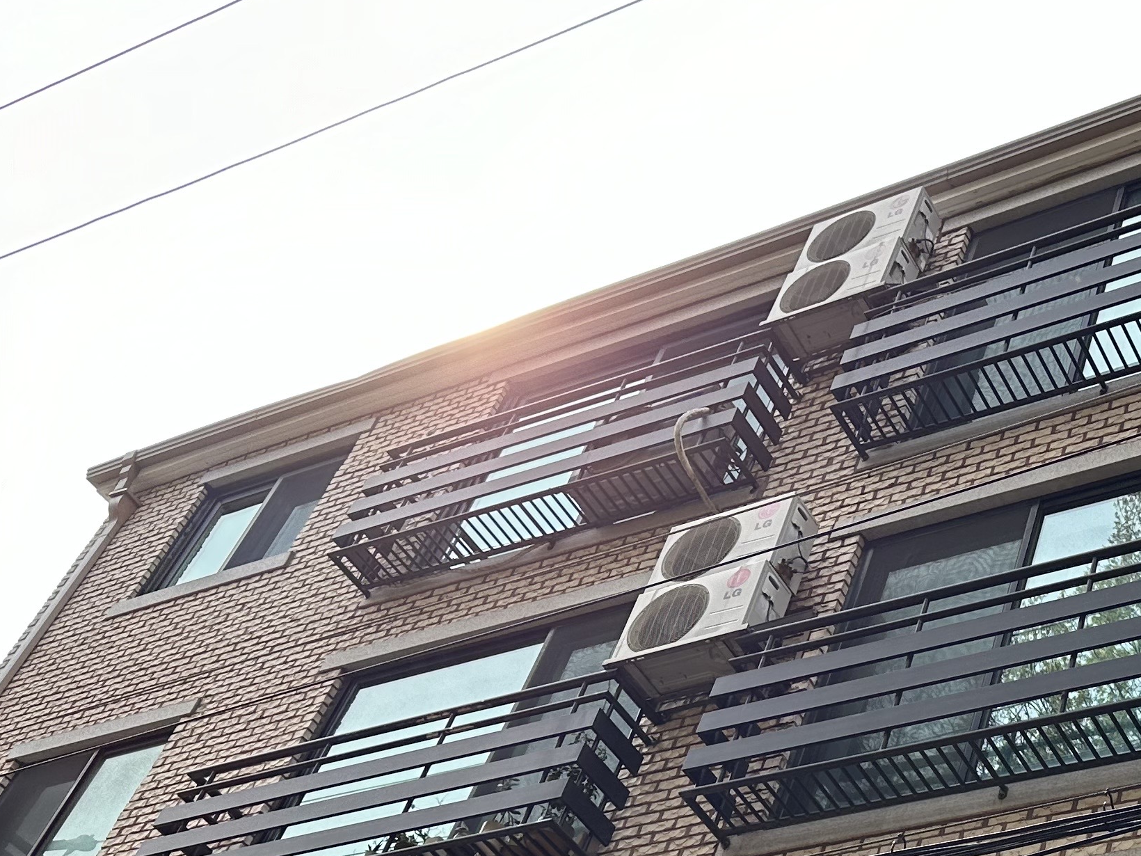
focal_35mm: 59
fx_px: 1945
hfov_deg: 31.0
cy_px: 833
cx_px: 1060
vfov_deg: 23.9
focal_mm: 6.86
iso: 80
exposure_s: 1/1613
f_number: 1.78
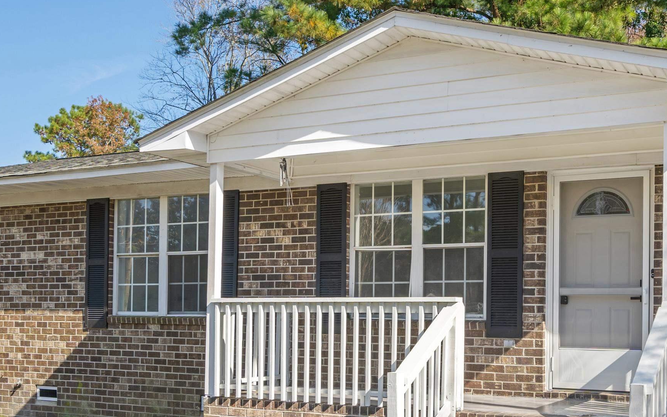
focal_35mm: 44
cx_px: 451
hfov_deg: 44.5
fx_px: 800
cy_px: 261
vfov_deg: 29.1
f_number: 8
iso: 320
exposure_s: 1/60
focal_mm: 30
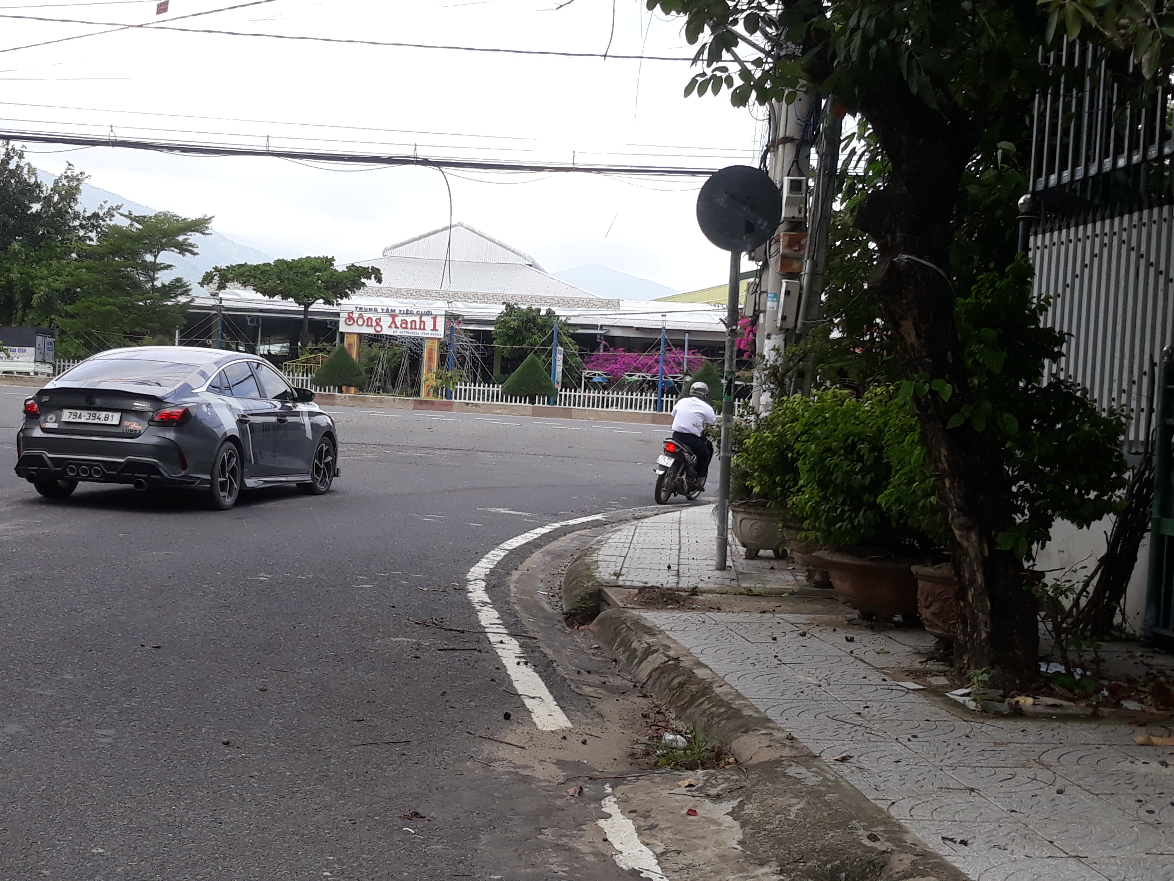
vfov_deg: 51.4
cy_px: 440
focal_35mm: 27
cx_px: 587
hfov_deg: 65.3
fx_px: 916
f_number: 1.7
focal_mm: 3.71
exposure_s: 1/829
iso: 40
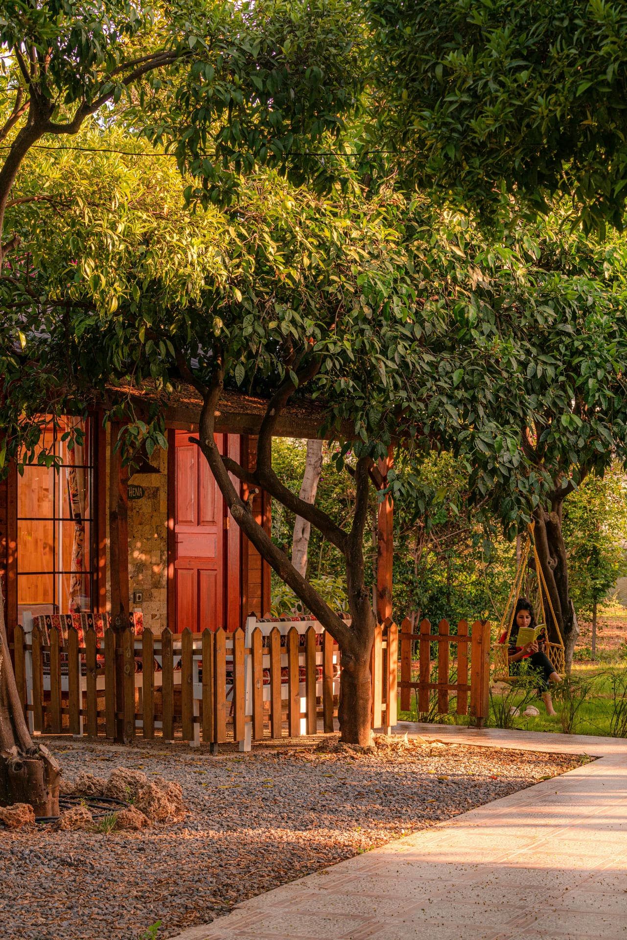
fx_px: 1828
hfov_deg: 19.5
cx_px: 314
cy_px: 470
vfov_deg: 28.8
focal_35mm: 70
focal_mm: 70
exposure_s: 1/160
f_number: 8
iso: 200
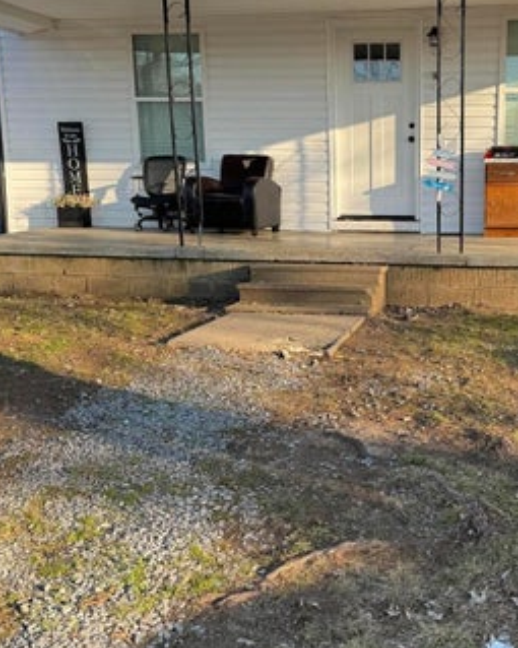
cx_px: 402
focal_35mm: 47
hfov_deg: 31.4
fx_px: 901
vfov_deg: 39.5
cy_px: 345
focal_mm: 6.86
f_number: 1.78
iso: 80
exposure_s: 1/888
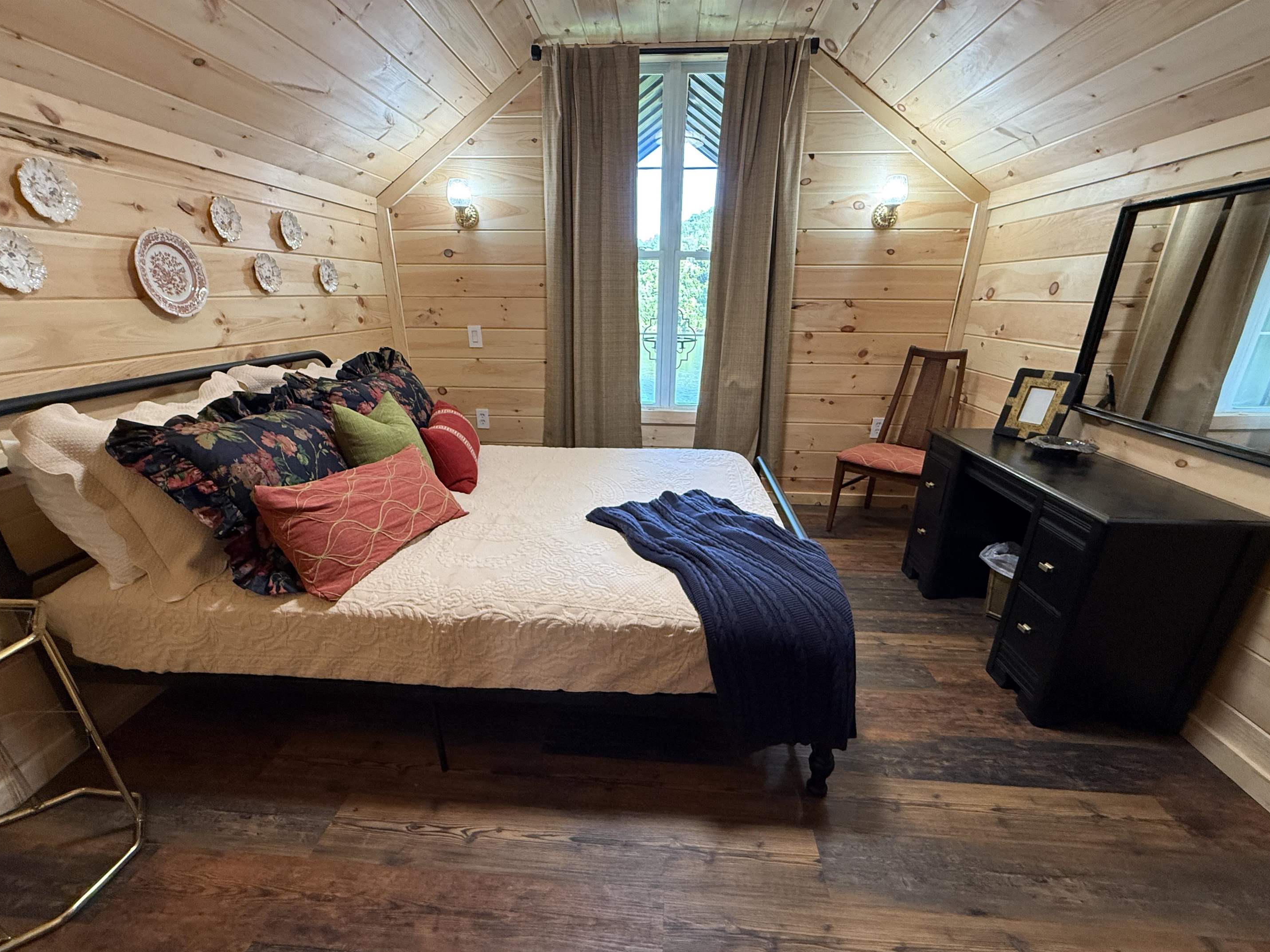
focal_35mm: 15
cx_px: 631
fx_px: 550
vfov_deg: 81.6
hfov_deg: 98.2
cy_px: 509
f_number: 2.2
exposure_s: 1/60
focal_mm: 2.22
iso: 320
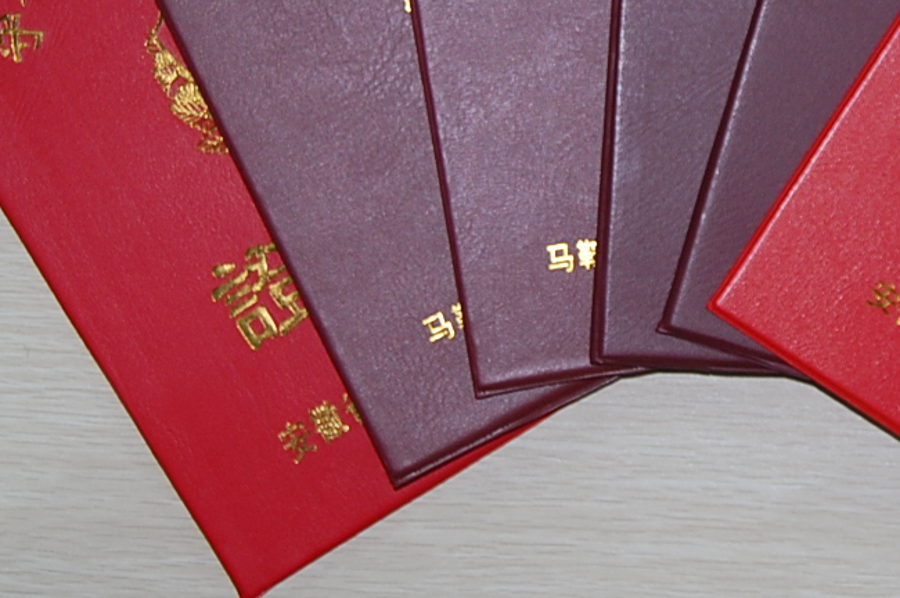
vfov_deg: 11.5
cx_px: 702
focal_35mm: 118
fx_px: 2947
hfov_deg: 17.2
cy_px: 6
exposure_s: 1/60
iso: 400
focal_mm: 34
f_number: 4.5
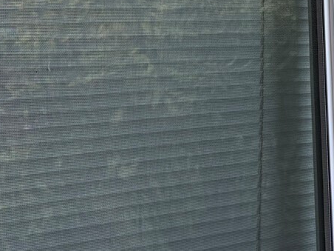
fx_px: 888
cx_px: 239
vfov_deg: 15.7
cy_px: -2
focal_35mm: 92
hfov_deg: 21.2
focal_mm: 5.96
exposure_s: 1/121
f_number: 1.6
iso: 100
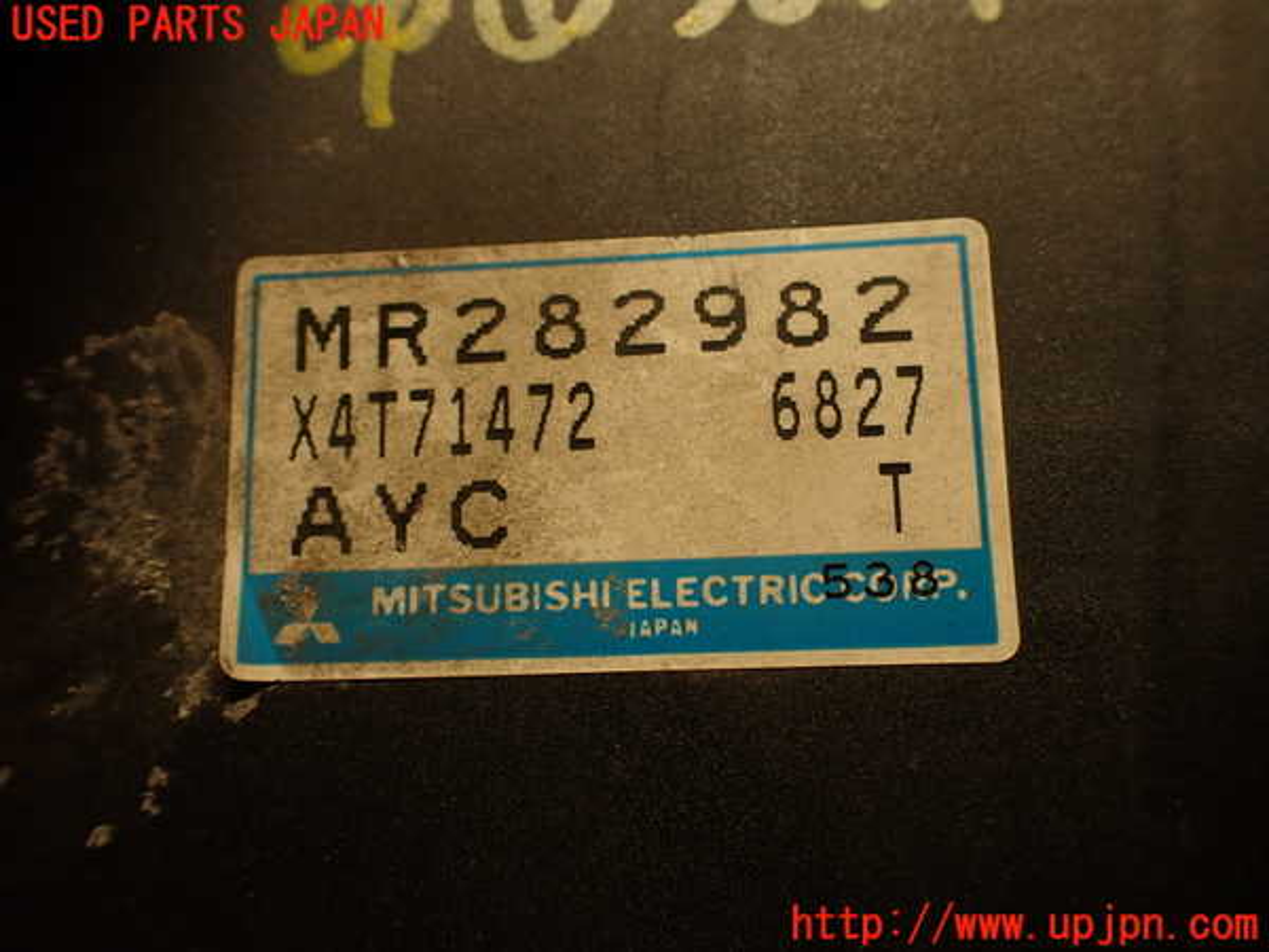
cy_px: 476
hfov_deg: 60.0
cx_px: 634
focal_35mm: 30
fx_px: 1100
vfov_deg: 46.8
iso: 200
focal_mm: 5.4
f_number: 2.3
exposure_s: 1/40
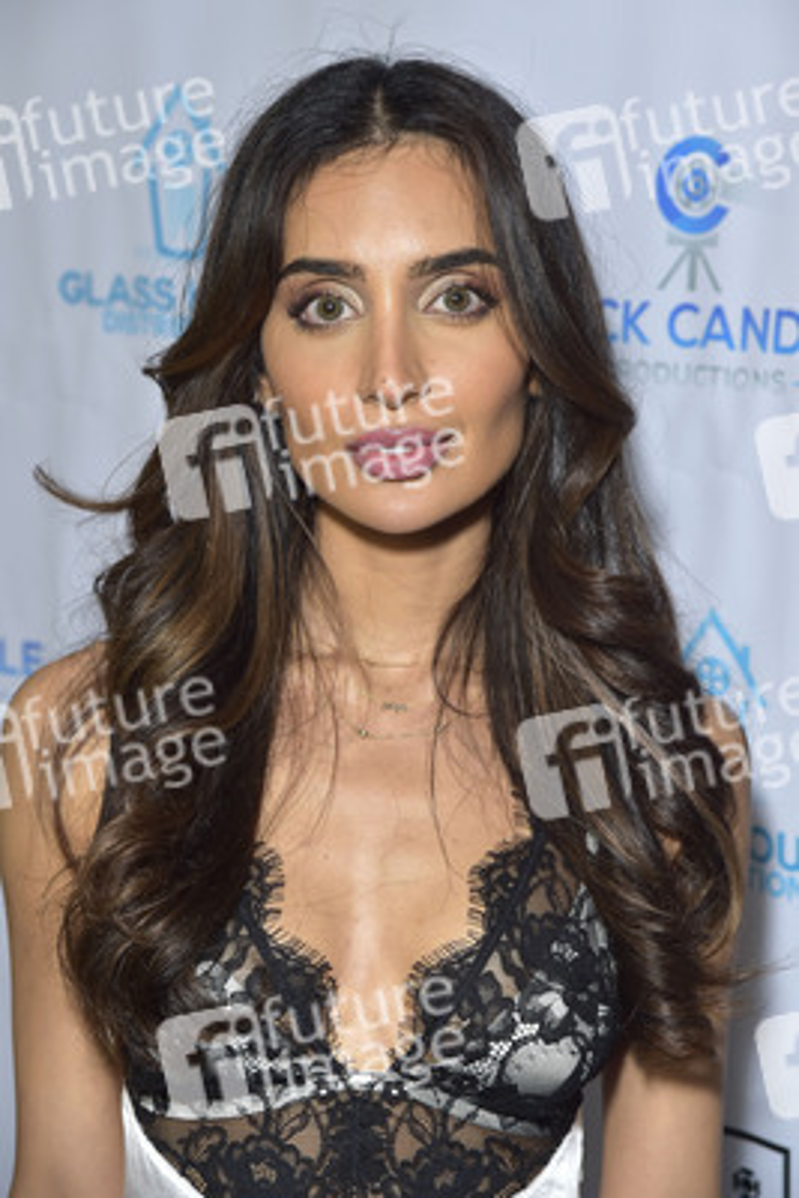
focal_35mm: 95
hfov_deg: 14.4
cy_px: 599
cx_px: 400
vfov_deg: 21.5
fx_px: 3160
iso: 1250
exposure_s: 1/250
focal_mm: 95
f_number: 6.3
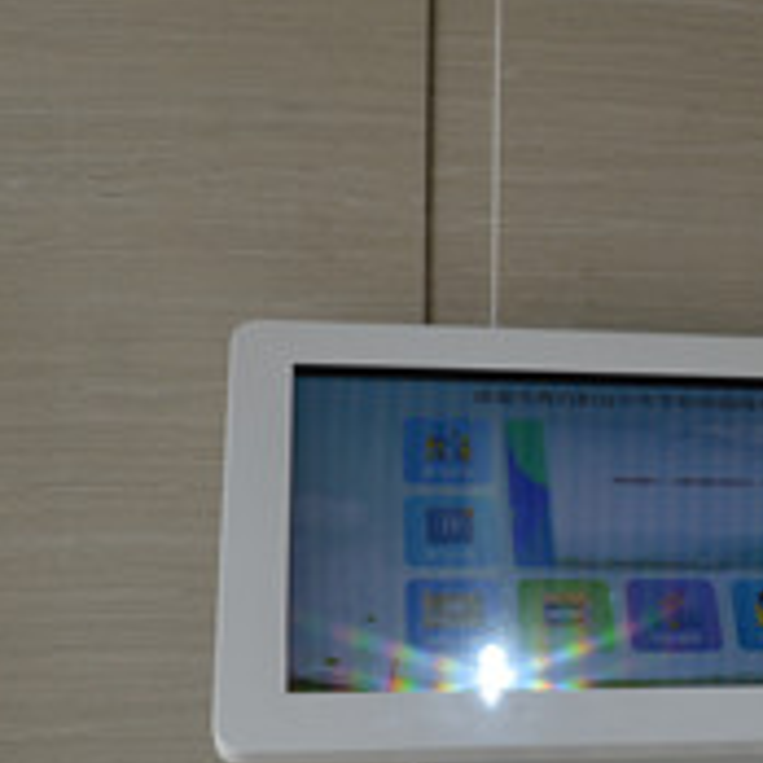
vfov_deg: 21.1
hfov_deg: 19.5
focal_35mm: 82
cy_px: 482
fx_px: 2045
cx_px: 982
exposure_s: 1/125
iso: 400
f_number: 5.6
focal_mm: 28
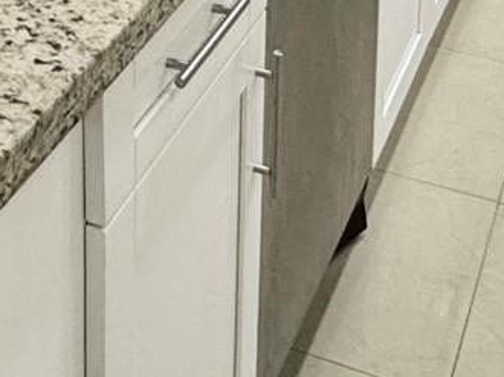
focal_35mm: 87
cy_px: -368
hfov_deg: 22.2
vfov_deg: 14.3
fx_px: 1266
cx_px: 93
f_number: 2.2
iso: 200
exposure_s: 1/120
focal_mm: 2.22
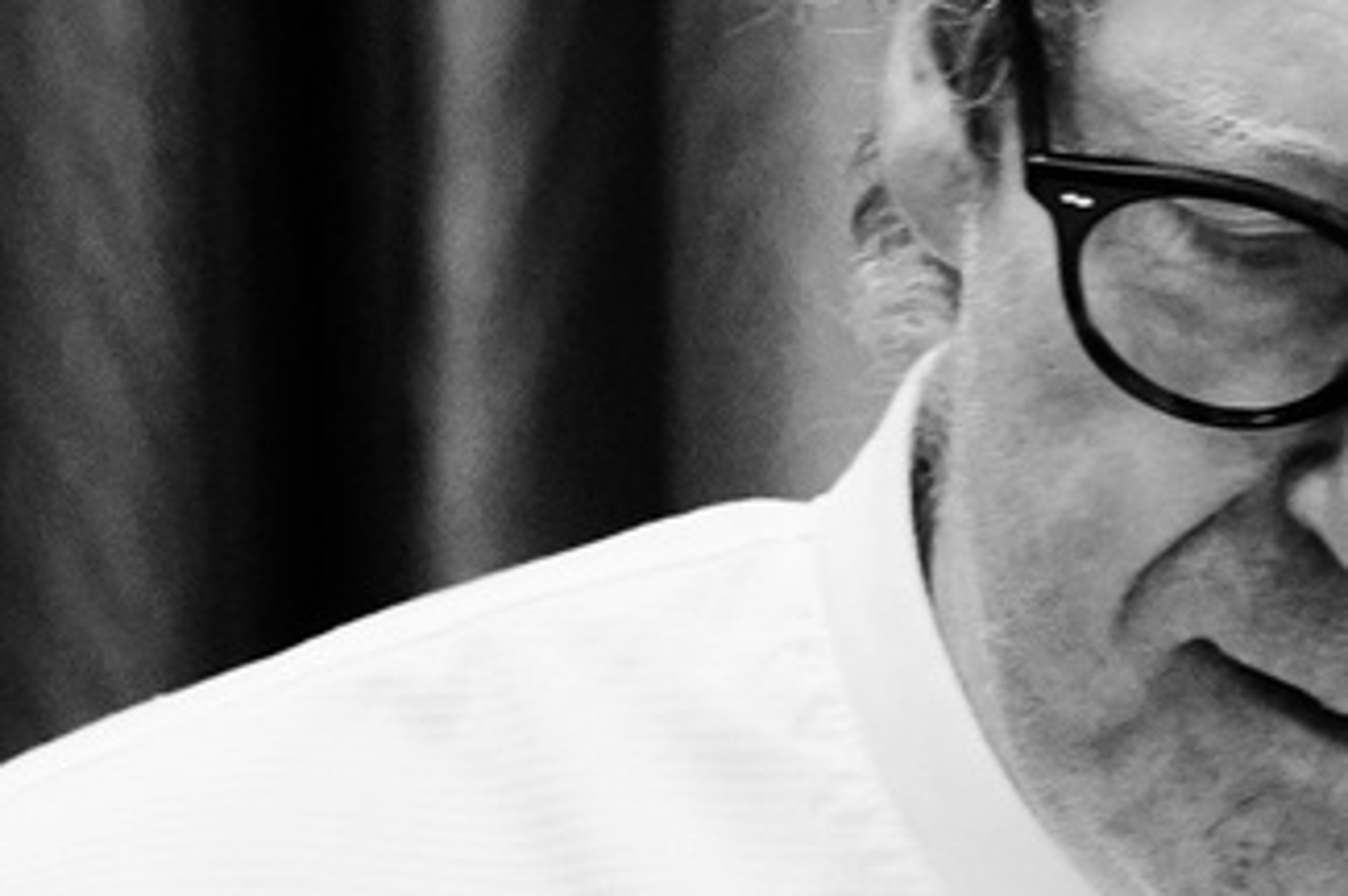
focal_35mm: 276
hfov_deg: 6.9
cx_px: 3650
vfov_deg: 5.0
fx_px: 10324
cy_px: 732
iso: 1250
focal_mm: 35
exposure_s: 1/100
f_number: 3.5
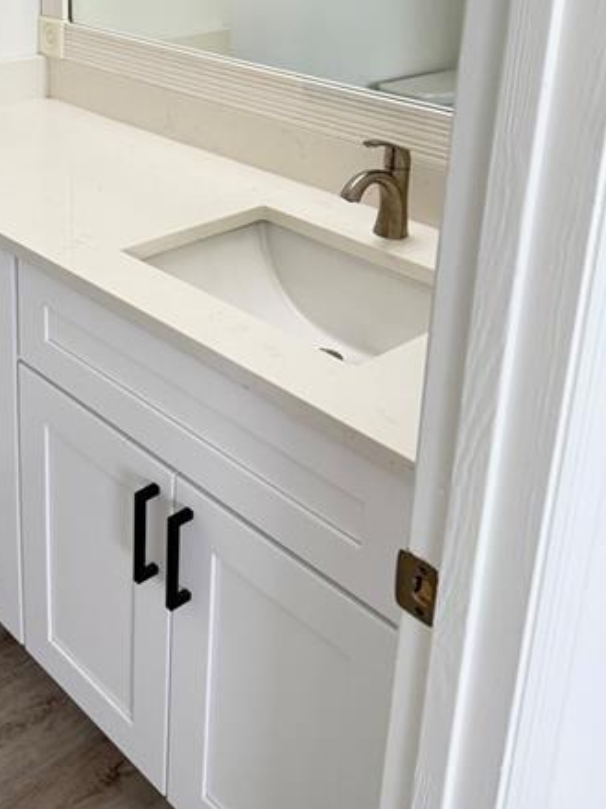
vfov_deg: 42.5
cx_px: 134
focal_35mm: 42
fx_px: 981
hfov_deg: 33.5
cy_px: 147
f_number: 1.78
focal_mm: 6.76
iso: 200
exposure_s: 1/65
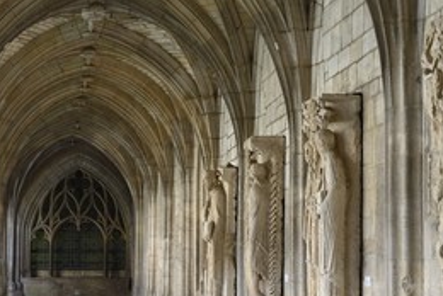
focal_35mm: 100
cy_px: 170
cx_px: 177
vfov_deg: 13.7
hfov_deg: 20.4
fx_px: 1232
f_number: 6.3
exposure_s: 1/60
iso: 800
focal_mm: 62
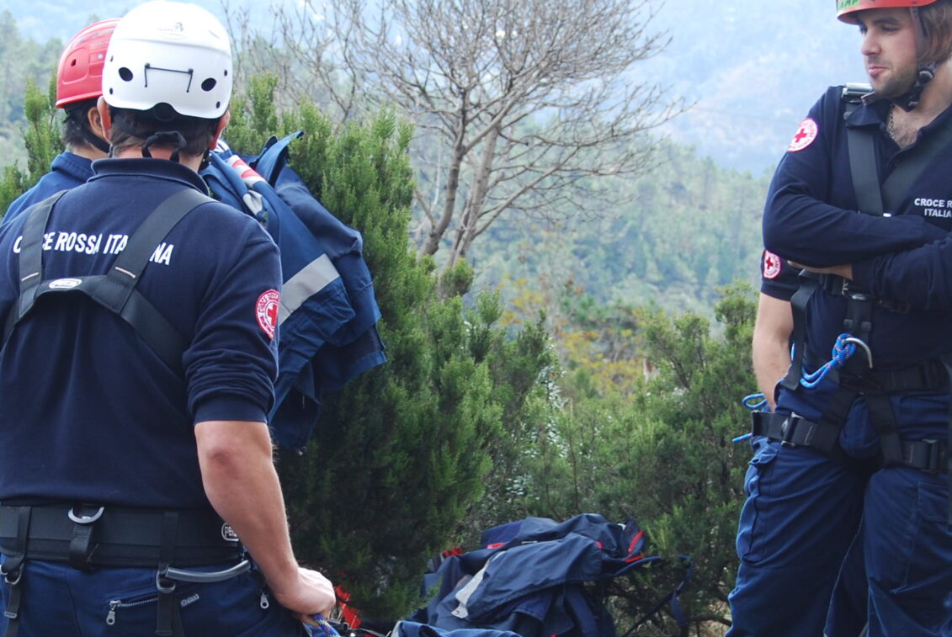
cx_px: 337
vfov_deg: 10.7
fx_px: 3415
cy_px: 378
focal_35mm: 129
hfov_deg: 15.8
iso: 125
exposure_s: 1/125
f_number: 5.6
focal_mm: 38
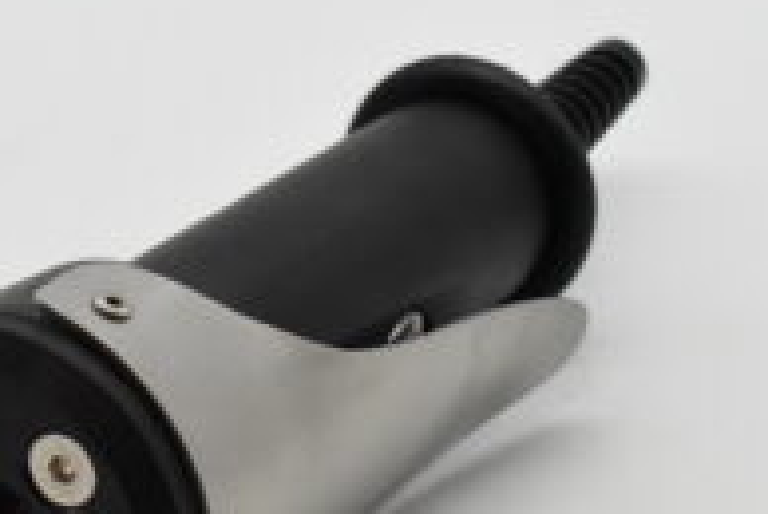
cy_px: 261
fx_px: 3760
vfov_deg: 7.8
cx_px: 285
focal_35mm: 176
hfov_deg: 11.7
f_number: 8
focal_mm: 38
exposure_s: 1/1600
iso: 1600
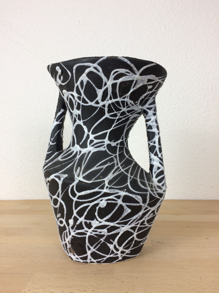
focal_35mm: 29
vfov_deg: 61.7
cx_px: 110
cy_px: 146
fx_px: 245
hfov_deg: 48.2
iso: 40
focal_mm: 4.15
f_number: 2.2
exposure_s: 1/50
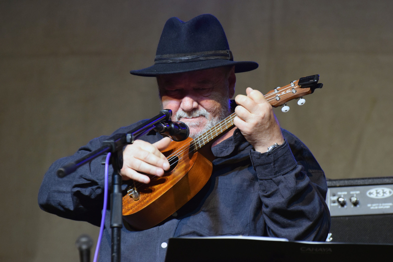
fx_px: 3275
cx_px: 196
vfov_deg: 4.6
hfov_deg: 6.9
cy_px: 131
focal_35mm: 300
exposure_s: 1/125
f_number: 5.3
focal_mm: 200
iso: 2200
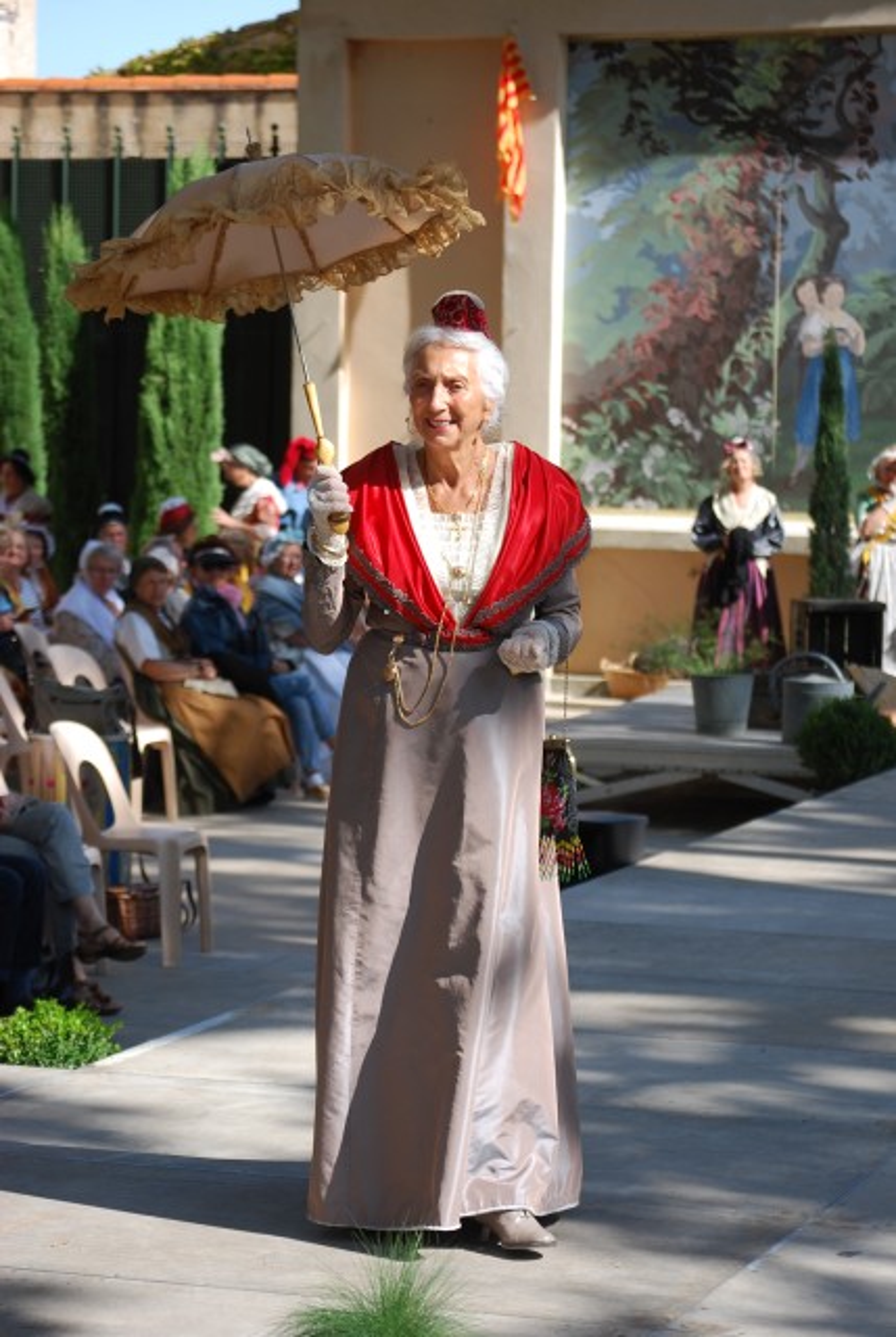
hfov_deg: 13.5
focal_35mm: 102
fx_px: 3793
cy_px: 668
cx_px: 448
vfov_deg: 20.0
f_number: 5.6
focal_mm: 68
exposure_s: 1/500
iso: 180
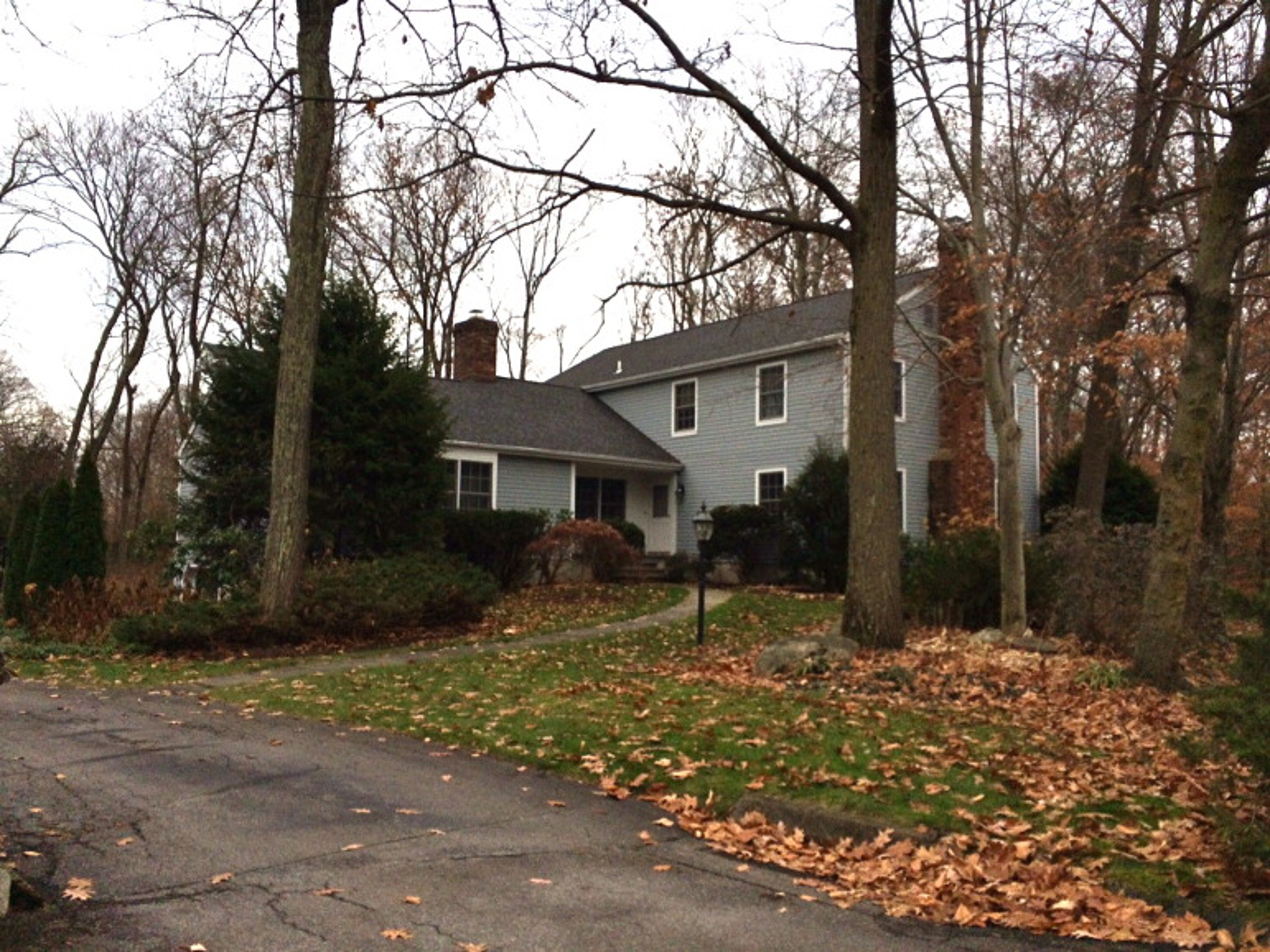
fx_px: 1064
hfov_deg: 61.7
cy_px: 476
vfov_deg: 48.2
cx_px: 635
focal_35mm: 29
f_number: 2.2
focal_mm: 4.15
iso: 32
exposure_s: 1/1244
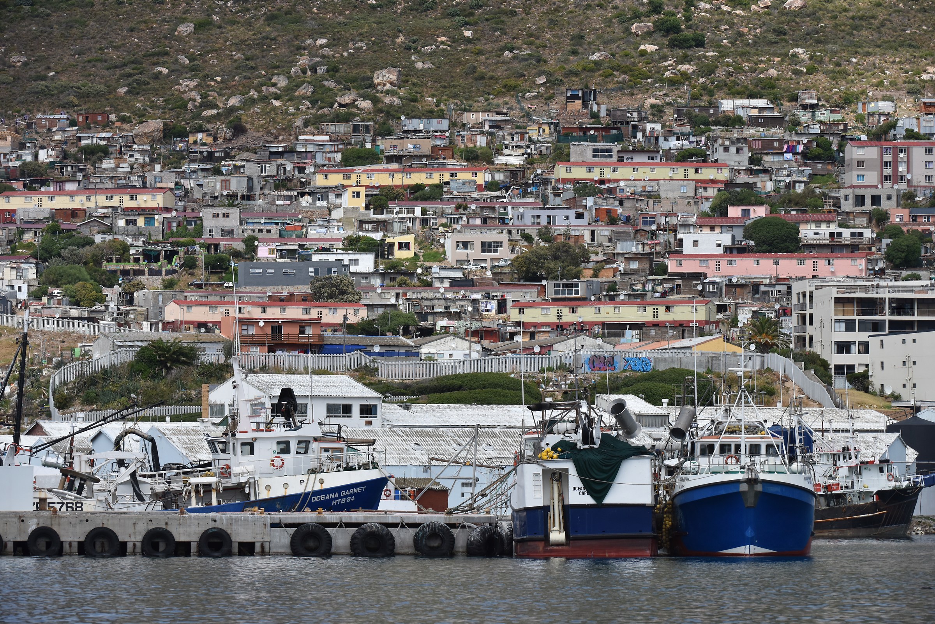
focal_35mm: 200
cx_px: 468
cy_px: 312
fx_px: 5195
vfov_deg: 6.9
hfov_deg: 10.3
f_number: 8
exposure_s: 1/2500
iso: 640
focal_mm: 200
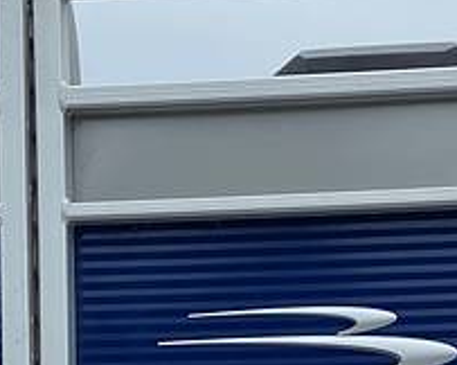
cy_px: 435
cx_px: 362
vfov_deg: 12.1
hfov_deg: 15.3
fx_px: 1689
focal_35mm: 125
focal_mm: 4.25
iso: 32
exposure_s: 1/1996
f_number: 1.8
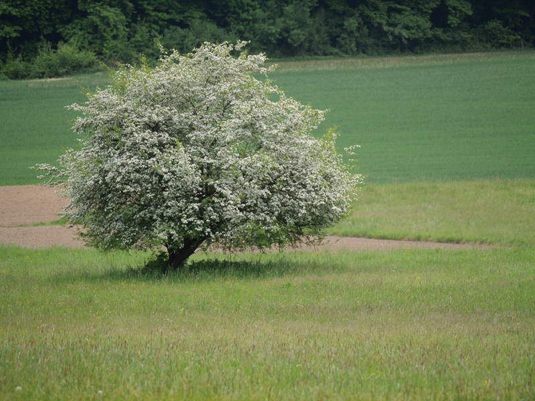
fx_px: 5780
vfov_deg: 4.0
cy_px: 200
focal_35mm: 374
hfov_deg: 5.3
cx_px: 268
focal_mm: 187
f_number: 4.9
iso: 250
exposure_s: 1/400
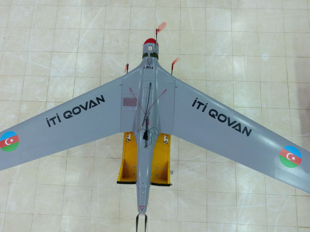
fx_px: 179
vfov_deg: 66.0
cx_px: 155
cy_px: 116
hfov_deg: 81.7
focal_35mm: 20
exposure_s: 1/12.5
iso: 607
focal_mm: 3.61
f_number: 2.8
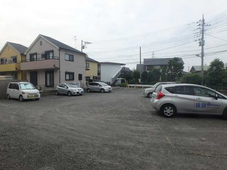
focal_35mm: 21
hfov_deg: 79.0
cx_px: 114
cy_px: 85
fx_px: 138
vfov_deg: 63.4
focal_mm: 3.7
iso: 125
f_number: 6
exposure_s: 1/400
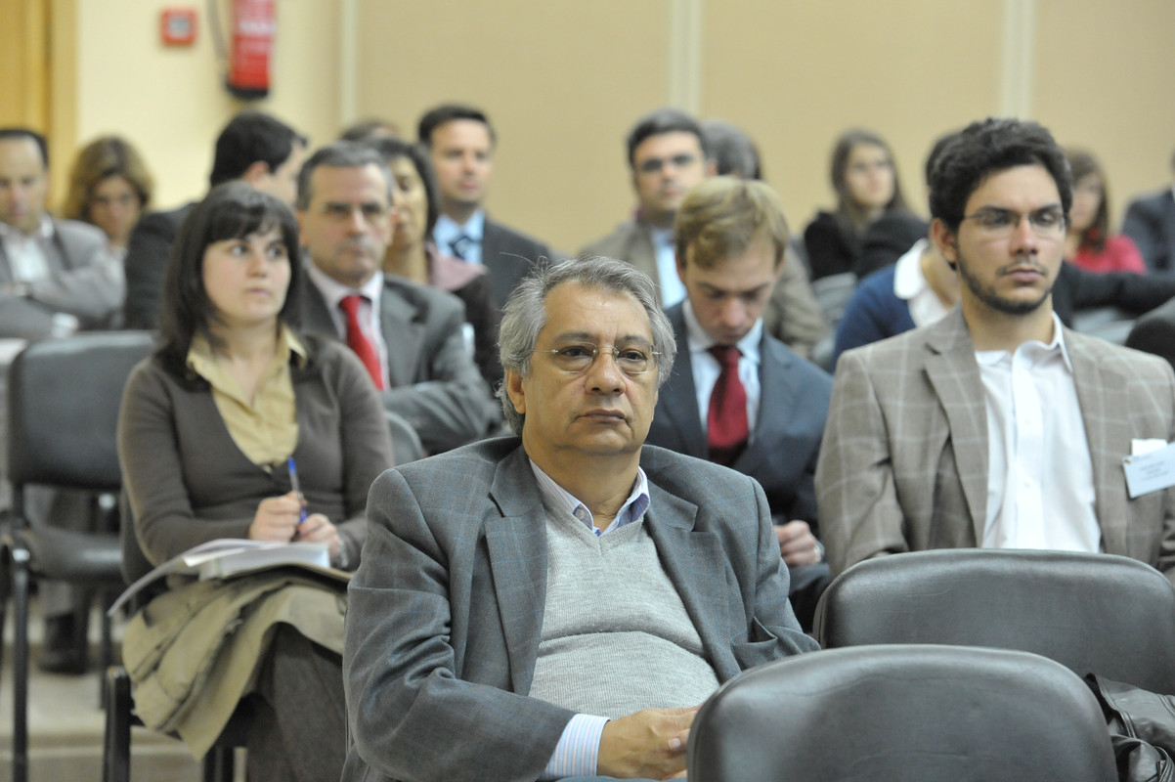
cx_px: 588
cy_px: 391
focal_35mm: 125
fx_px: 4077
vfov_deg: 11.0
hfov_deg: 16.4
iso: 4000
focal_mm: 125
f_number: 5
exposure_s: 1/40
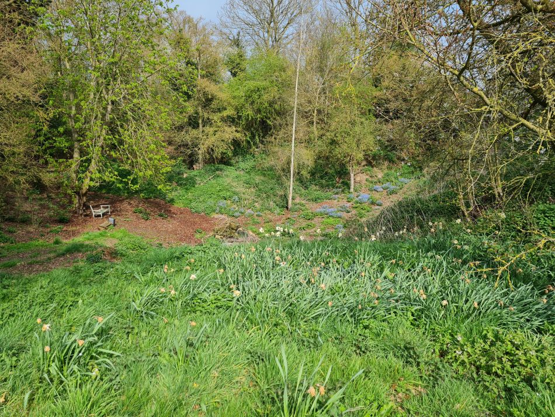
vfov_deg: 53.1
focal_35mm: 26
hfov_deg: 67.3
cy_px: 208
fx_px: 417
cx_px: 278
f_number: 1.8
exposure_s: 1/1816
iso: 50
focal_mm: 5.4
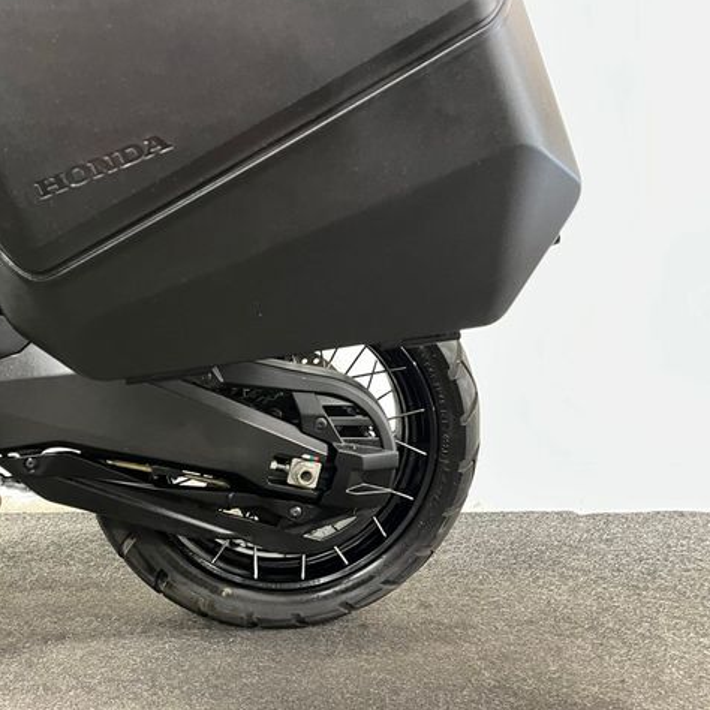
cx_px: 286
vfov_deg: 52.5
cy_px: 352
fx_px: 719
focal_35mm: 31
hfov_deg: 52.2
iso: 1000
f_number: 1.6
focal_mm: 5.1
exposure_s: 1/25
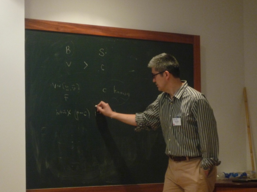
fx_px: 1002
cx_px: 125
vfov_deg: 11.0
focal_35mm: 135
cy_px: 98
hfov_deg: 14.6
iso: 400
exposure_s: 1/8
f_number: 5.9
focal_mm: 22
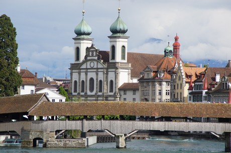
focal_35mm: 225
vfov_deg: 6.1
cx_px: 116
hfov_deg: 9.2
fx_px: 1441
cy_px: 76
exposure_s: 1/250
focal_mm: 150
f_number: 8
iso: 100
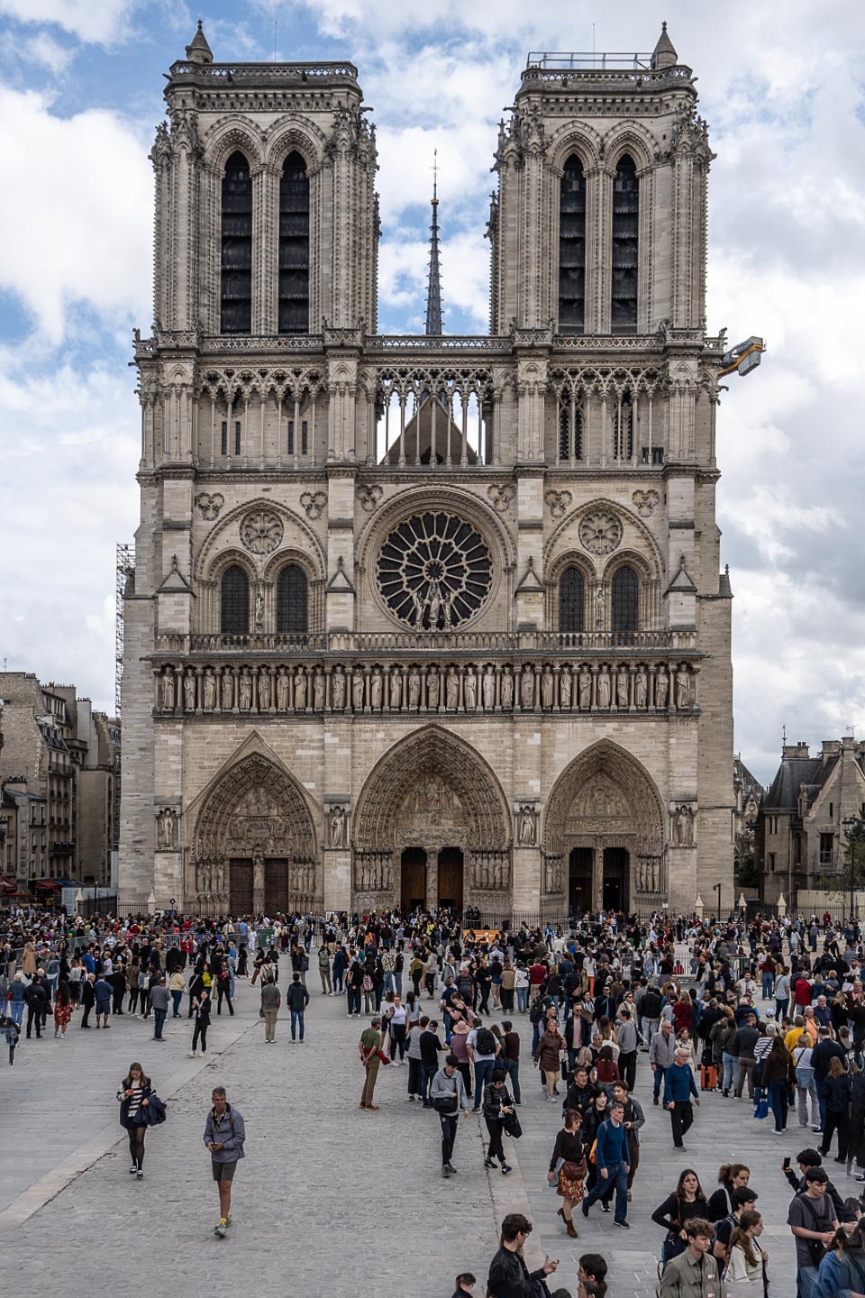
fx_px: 1292
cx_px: 432
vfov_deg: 53.3
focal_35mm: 36
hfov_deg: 37.0
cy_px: 649
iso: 100
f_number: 5.6
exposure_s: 1/640
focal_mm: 23.9
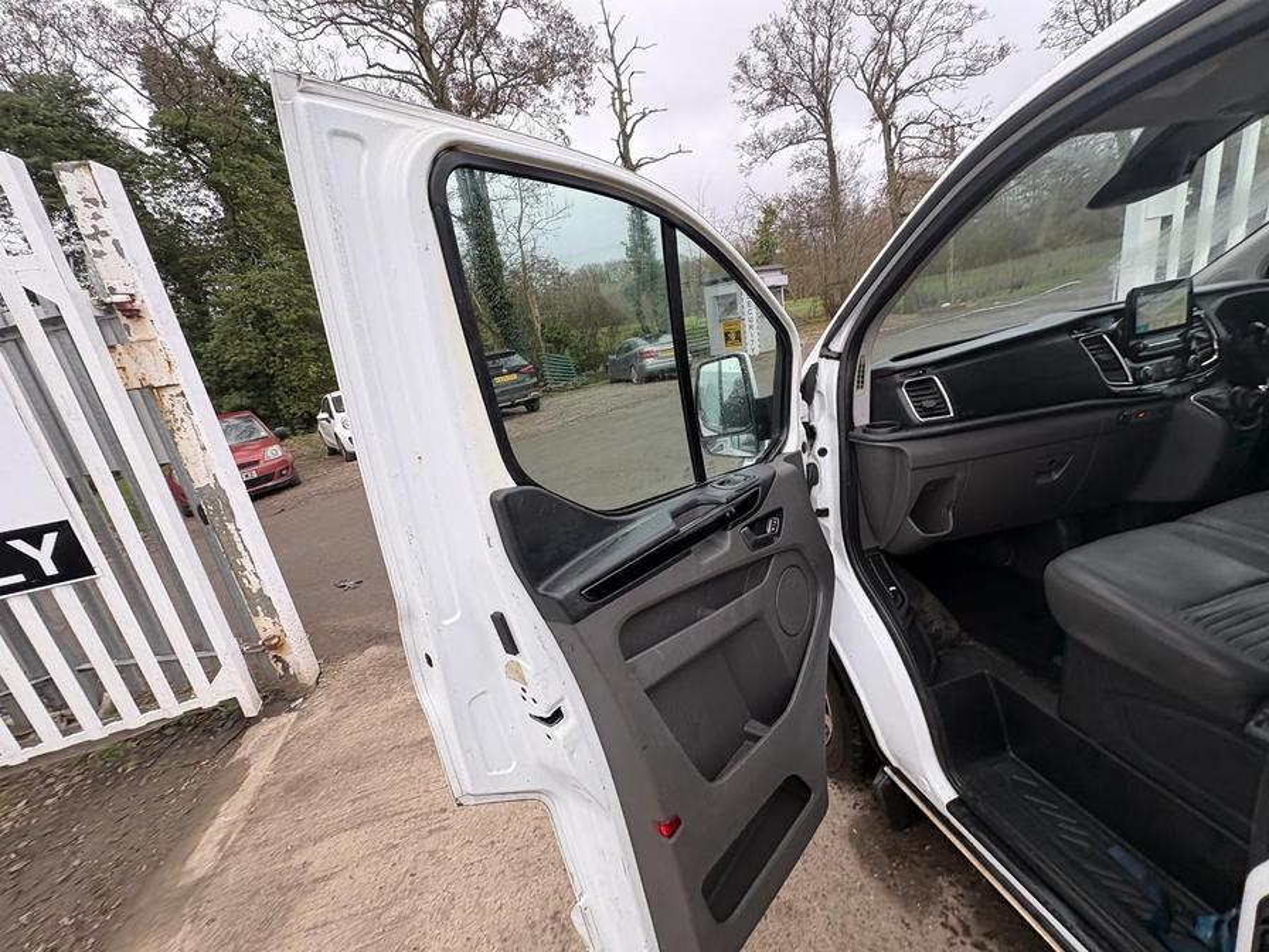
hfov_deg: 102.1
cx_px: 634
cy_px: 476
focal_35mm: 14
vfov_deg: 85.7
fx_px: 513
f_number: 2.2
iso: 64
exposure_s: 1/143
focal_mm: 2.22
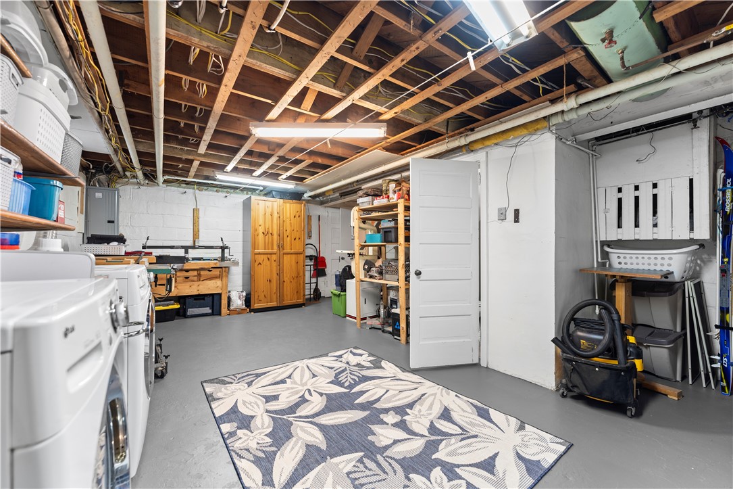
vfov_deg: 81.2
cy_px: 244
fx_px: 285
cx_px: 366
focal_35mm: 14
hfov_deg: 104.3
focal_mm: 14
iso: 200
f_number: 4
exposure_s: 1/4
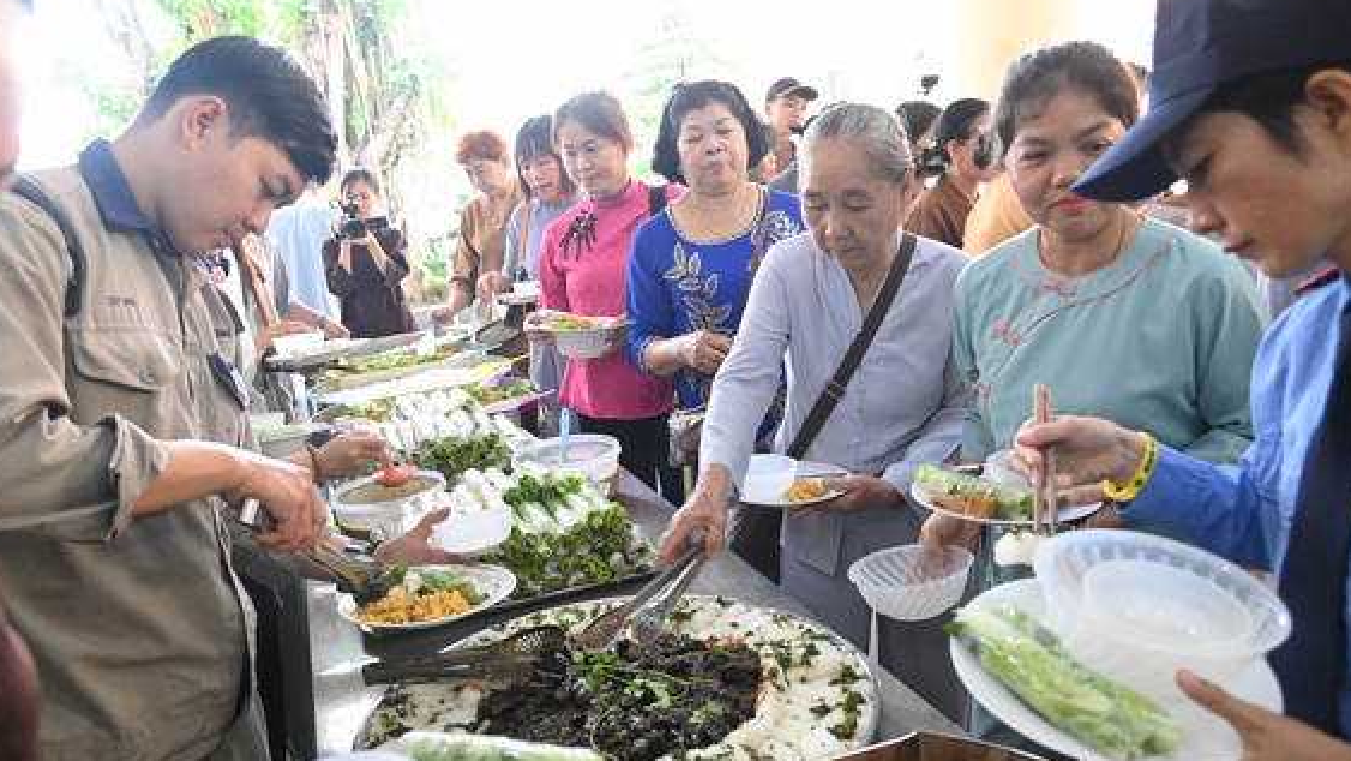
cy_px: 403
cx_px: 648
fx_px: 1039
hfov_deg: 66.0
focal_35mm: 29
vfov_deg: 40.2
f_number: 4.5
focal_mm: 24
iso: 4000
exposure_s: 1/160
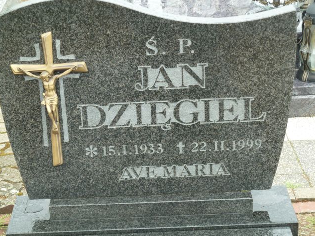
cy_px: 119
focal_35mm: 91
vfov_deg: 16.2
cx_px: 158
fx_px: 828
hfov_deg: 21.5
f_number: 4.3
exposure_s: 1/40
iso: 100
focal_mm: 14.7
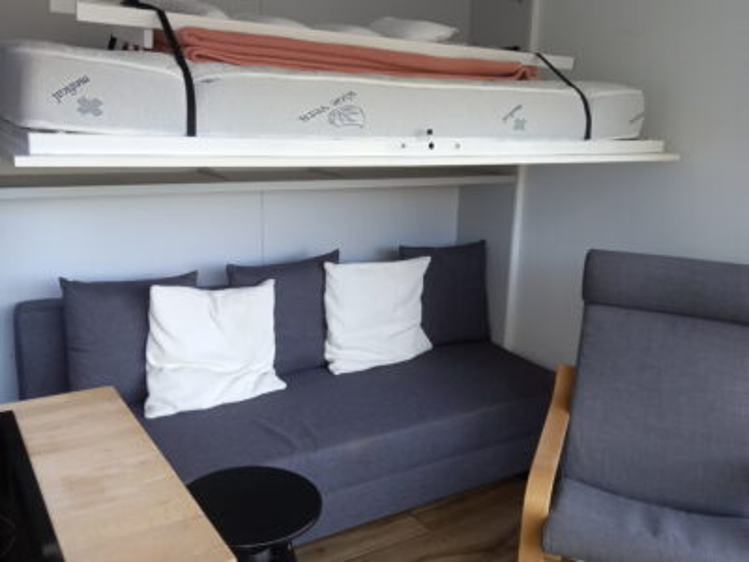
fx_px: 541
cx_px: 374
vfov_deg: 54.9
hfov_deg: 69.4
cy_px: 281
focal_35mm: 25
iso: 80
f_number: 2
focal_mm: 4.6
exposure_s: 1/50
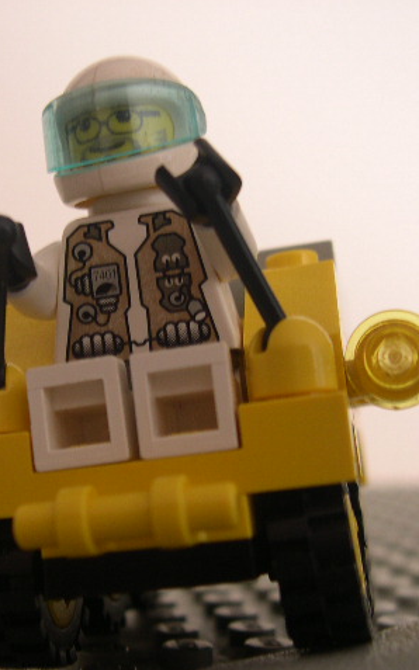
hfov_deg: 23.9
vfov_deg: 37.5
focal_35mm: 54
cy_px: 336
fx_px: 987
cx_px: 149
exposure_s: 1/6.1
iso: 100
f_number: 2.8
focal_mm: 8
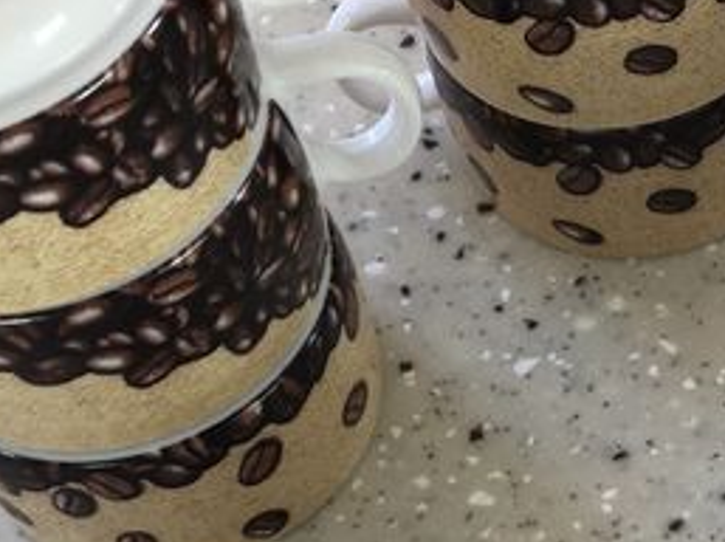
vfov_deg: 13.0
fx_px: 2363
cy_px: 412
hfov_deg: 16.5
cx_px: 928
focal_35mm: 113
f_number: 2.2
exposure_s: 1/100
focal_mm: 4.15
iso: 40
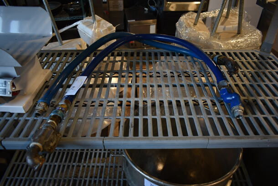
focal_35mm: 27
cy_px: 93
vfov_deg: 48.0
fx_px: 209
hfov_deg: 67.3
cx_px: 139
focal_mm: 18
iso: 160
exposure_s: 1/30
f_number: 3.5
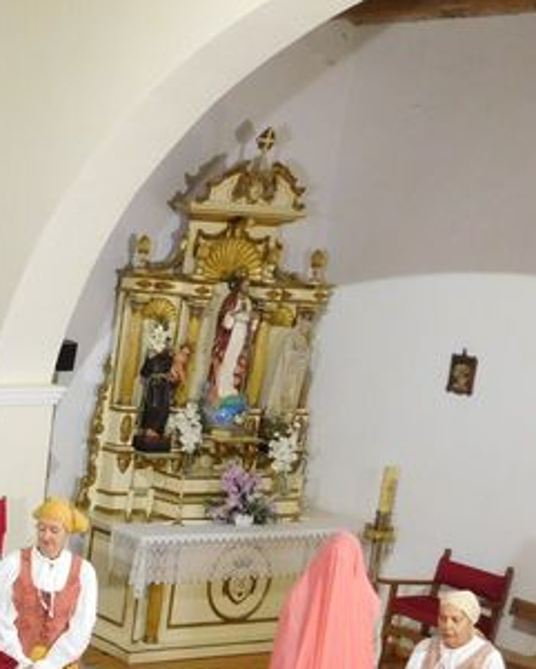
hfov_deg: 20.0
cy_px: 545
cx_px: -171
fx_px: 1387
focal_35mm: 70
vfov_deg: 26.6
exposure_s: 1/25
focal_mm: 5.3
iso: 400
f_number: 3.2
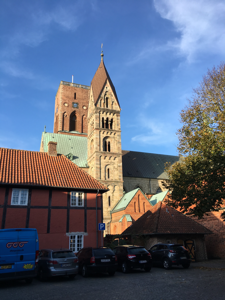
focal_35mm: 29
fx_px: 251
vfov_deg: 61.7
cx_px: 112
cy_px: 150
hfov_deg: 48.2
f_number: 2.2
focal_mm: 4.15
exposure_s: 1/668
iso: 25
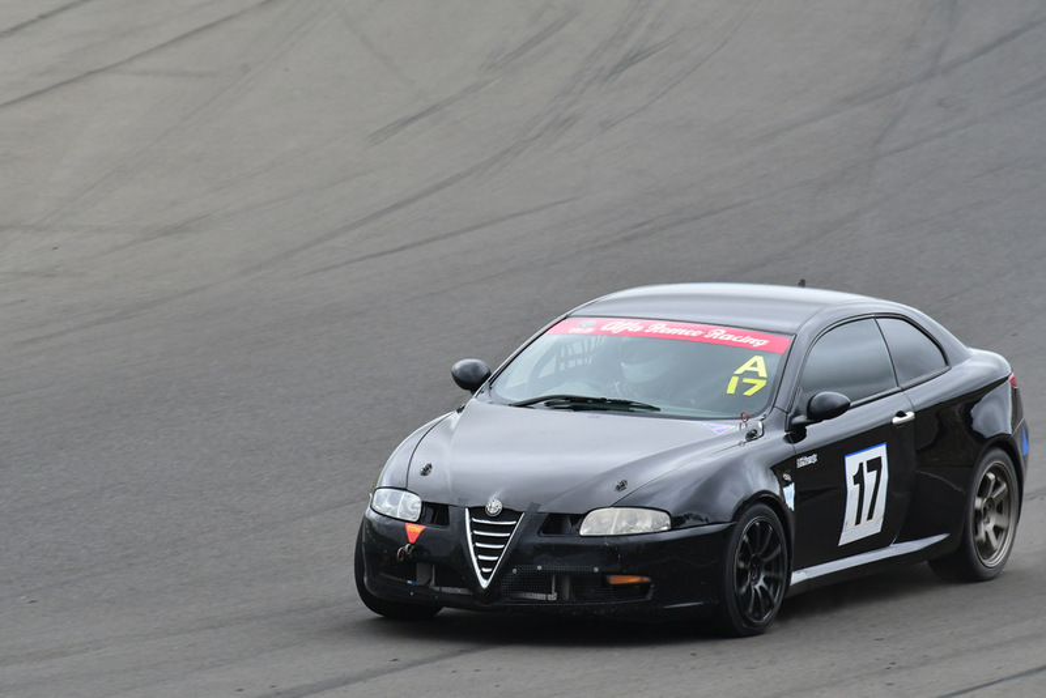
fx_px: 21798
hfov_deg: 2.7
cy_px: 349
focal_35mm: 750
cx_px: 523
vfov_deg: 1.8
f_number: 11
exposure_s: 1/640
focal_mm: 500
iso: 1250
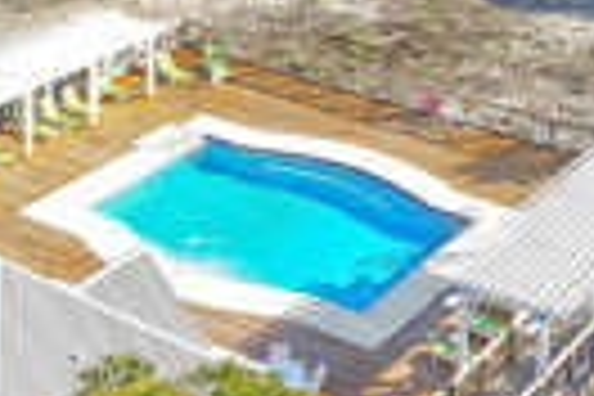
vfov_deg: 16.0
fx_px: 1402
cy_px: 92
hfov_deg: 23.9
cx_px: 356
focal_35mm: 85
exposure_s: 1/200
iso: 100
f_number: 5
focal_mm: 10.26
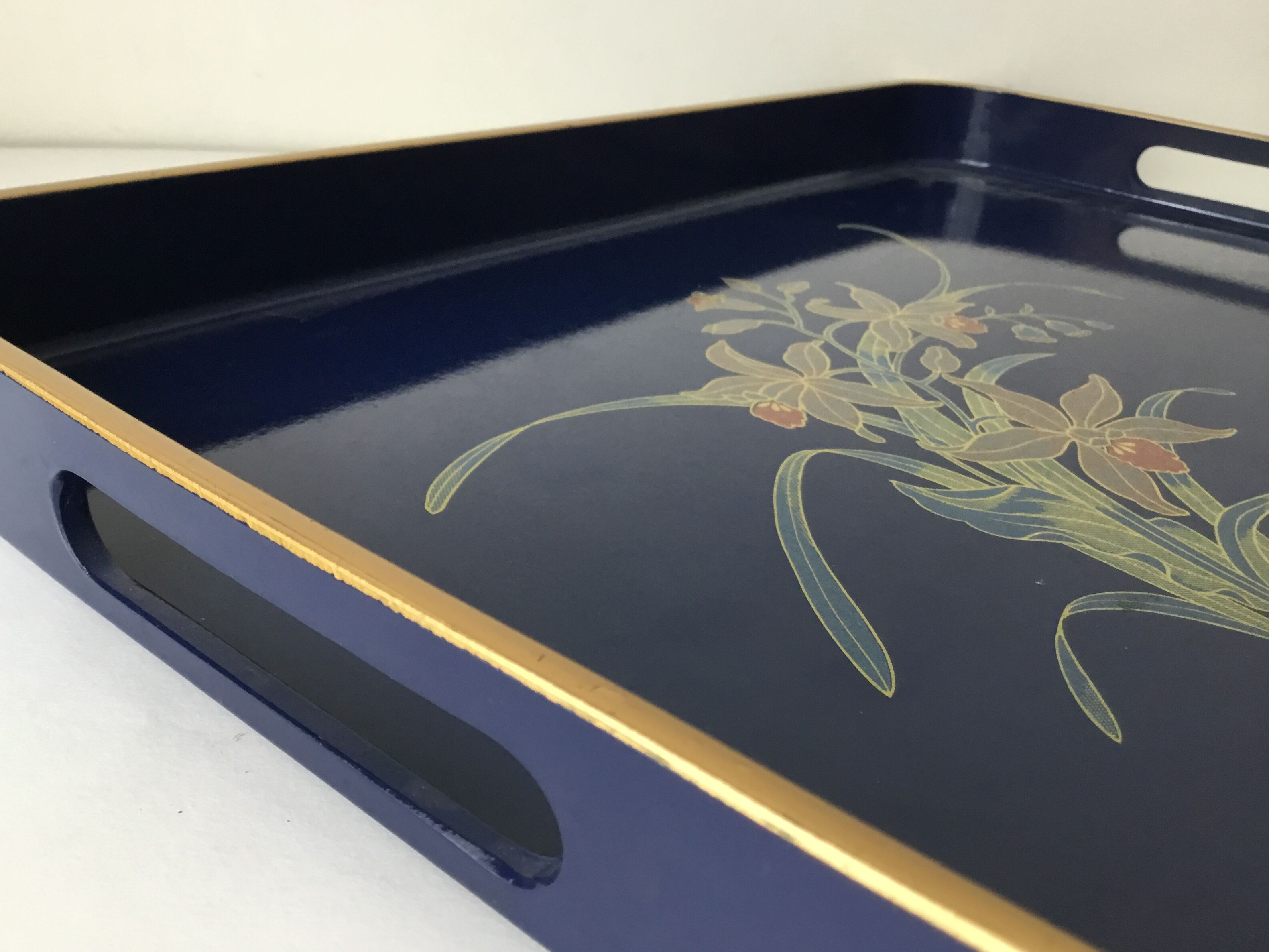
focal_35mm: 32
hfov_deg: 56.8
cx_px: 619
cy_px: 474
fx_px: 1173
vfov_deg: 44.2
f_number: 2.4
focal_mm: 3.3
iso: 50
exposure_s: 1/33
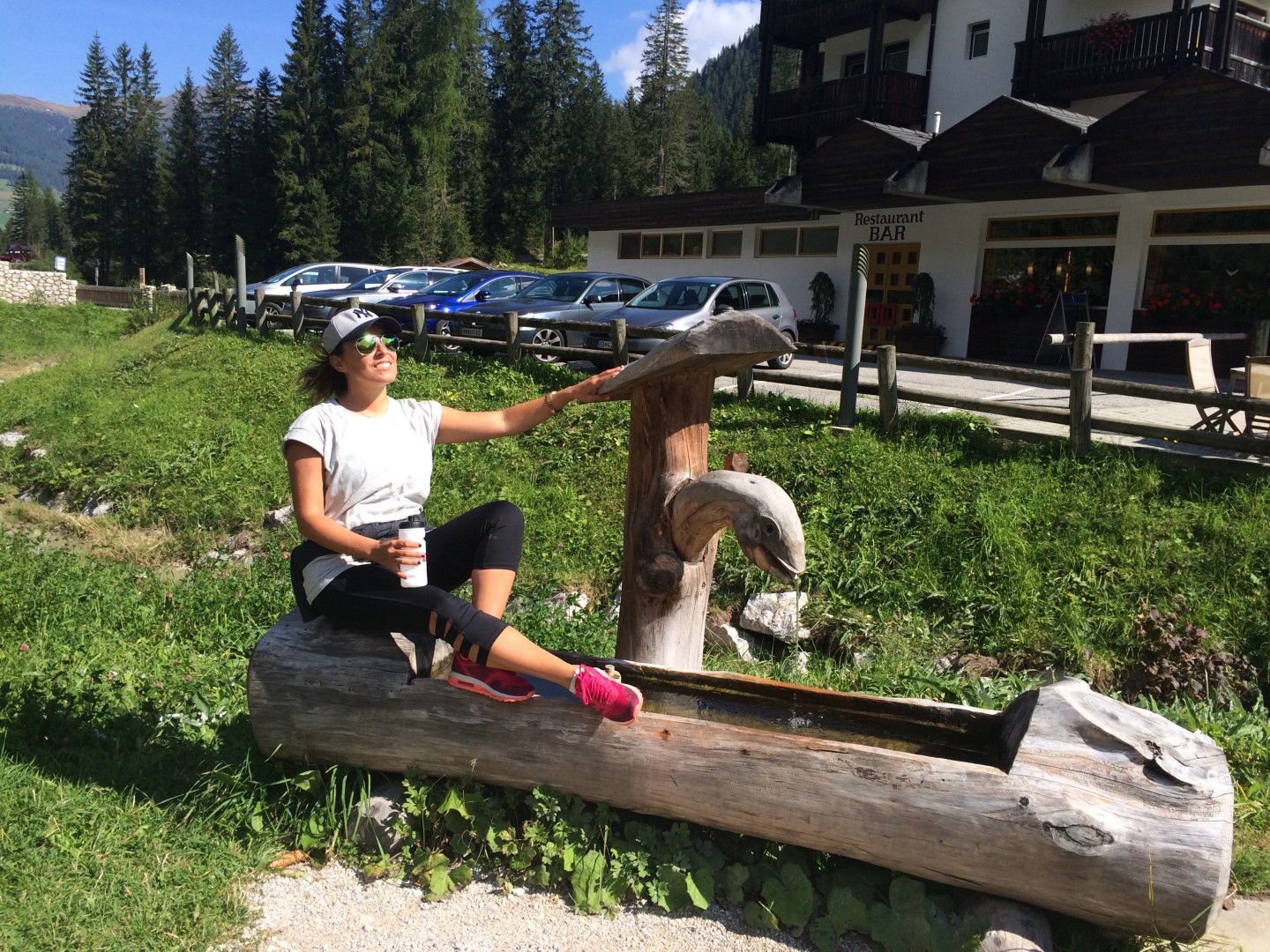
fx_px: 1064
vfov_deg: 48.2
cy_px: 476
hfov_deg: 61.7
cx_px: 635
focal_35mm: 29
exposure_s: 1/1520
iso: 32
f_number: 2.2
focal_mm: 4.15
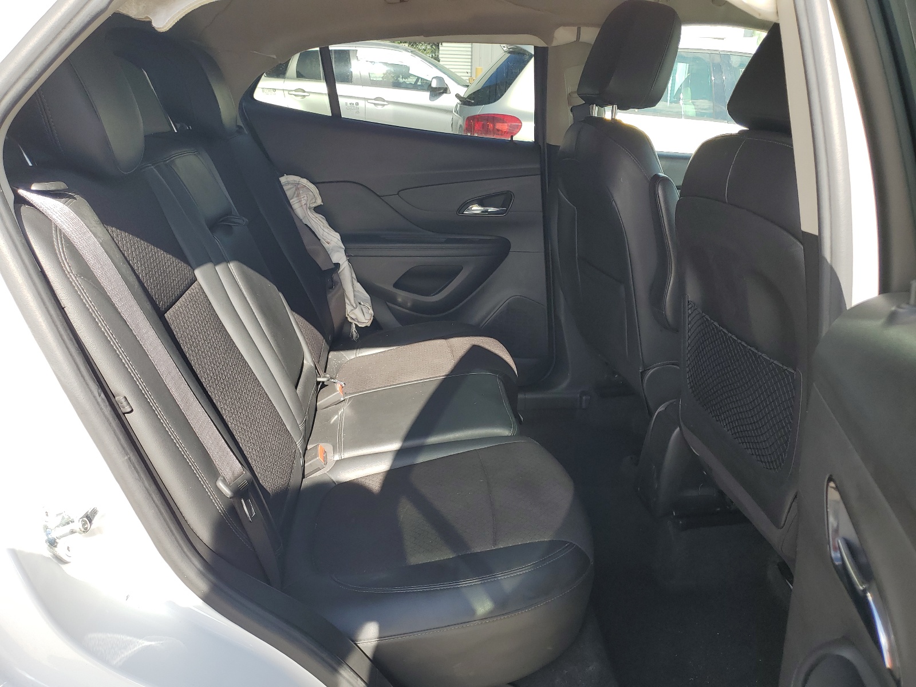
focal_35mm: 26
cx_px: 458
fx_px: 688
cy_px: 344
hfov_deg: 67.3
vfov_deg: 53.1
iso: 50
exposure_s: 1/526
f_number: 1.5
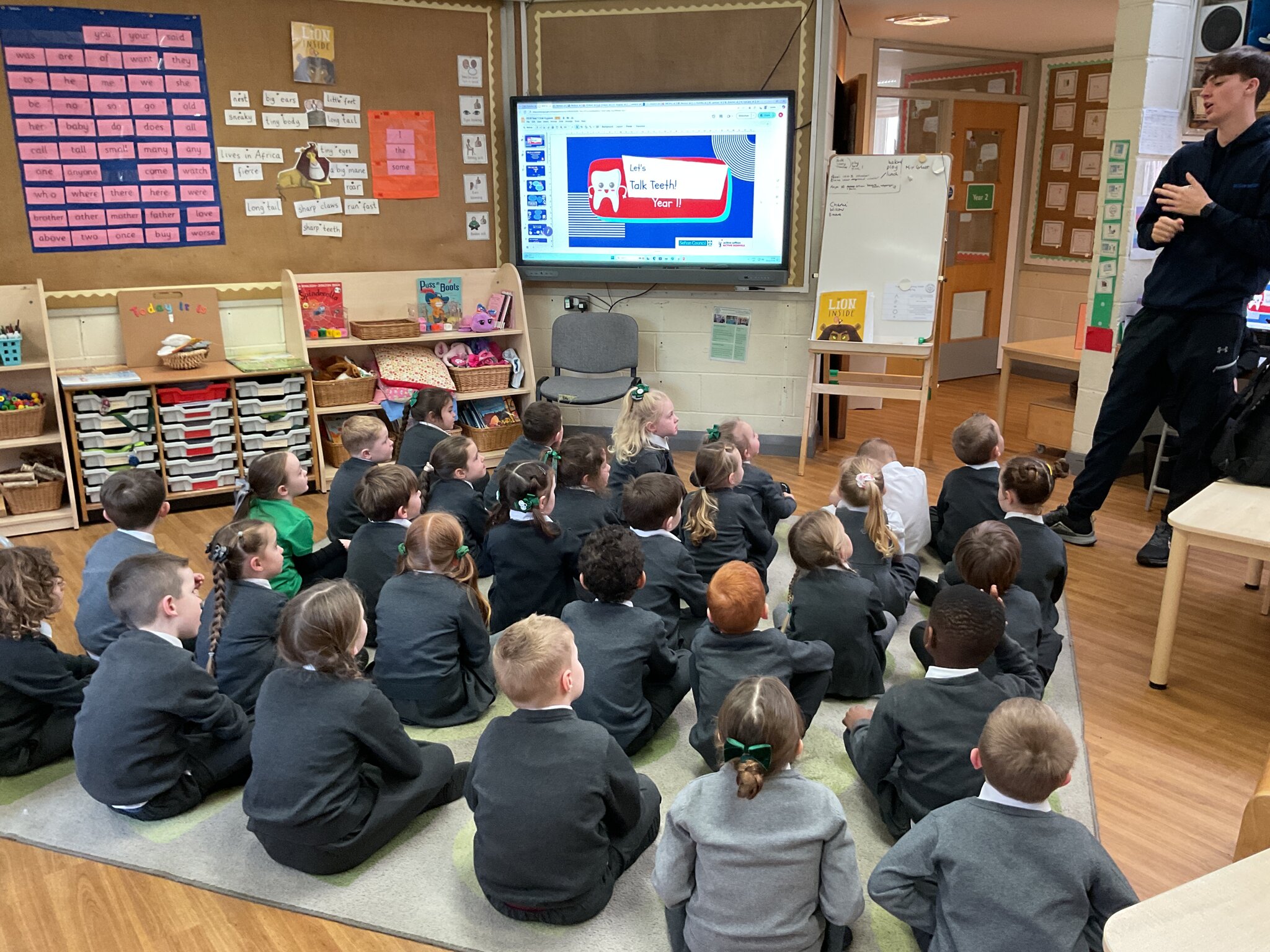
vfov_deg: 48.2
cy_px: 476
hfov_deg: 61.7
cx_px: 635
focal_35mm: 29
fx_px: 1064
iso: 160
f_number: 1.8
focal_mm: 3
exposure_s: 1/50
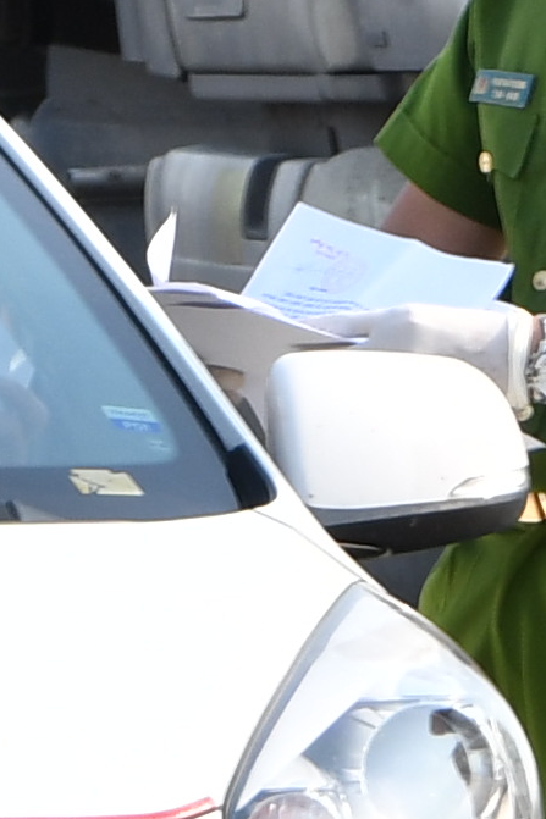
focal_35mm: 996
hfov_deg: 1.4
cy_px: 201
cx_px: 340
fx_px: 22669
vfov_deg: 2.1
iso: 200
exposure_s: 1/200
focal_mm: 80
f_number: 11
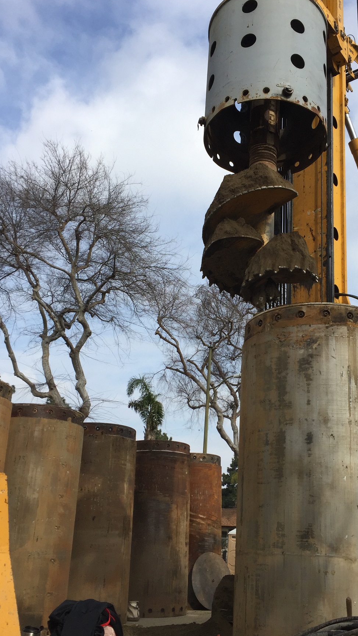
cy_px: 336
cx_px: 229
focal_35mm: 35
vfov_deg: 56.6
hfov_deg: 33.5
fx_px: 591
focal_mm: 4.15
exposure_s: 1/1883
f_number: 2.2
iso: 32
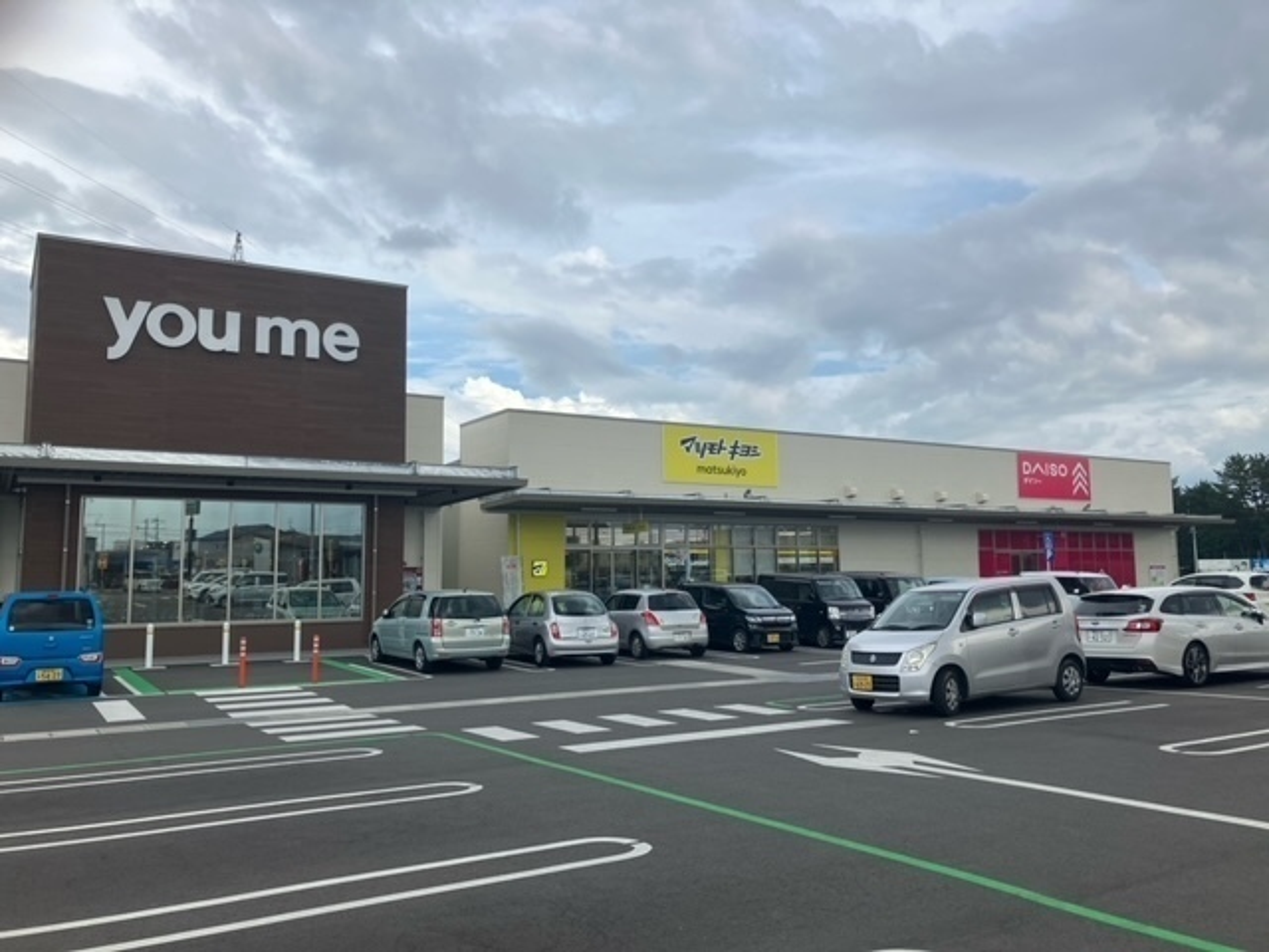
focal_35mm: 28
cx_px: 634
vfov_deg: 49.7
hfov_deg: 63.4
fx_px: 1026
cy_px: 476
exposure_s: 1/1600
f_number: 1.8
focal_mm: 3.99
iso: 32
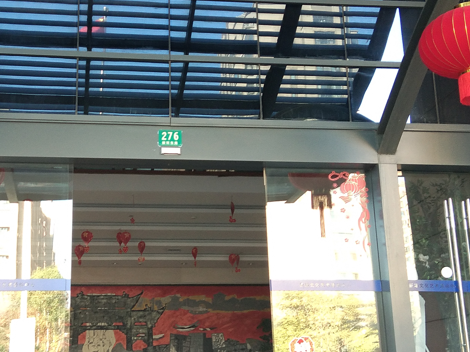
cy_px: 159
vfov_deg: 21.9
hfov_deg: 28.9
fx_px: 910
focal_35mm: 67
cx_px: 188
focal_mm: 3.69
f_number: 2.2
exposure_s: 1/50
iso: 125
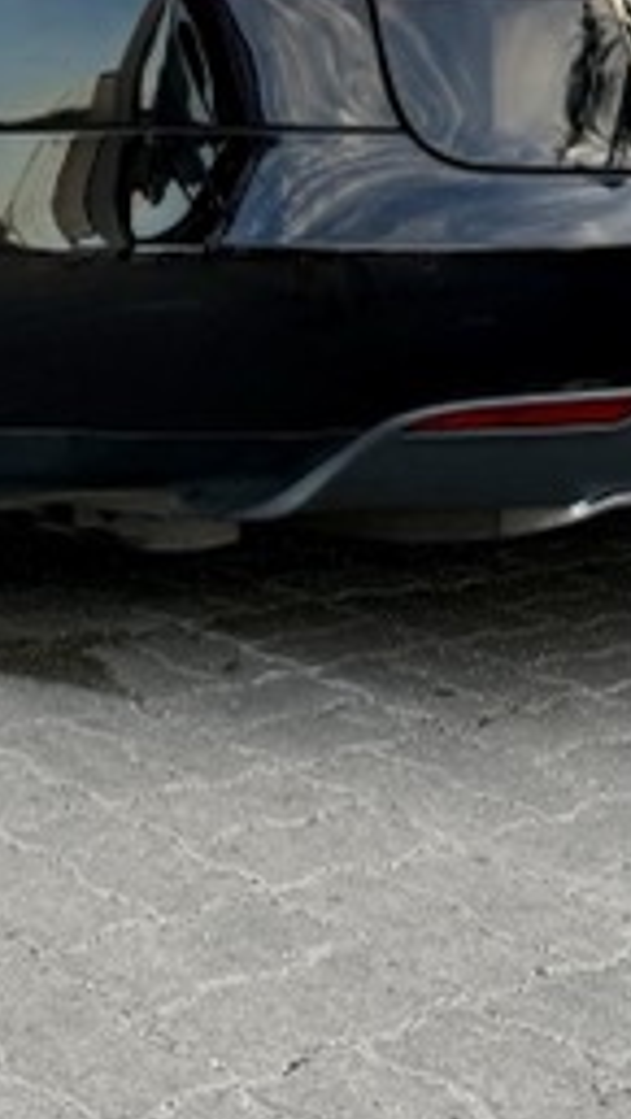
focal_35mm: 65
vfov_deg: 31.8
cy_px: 300
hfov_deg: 18.3
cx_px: 61
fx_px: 1929
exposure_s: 1/660
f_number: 1.78
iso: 100
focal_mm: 6.76
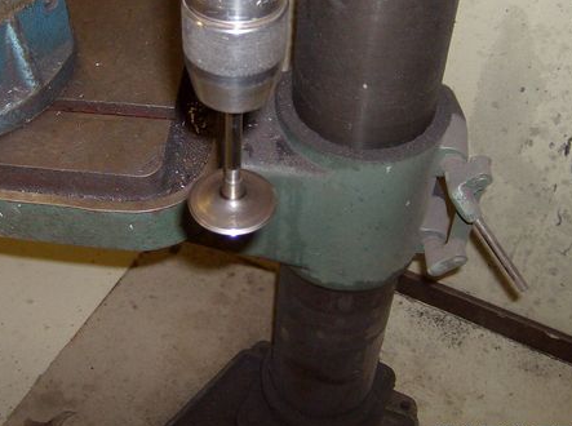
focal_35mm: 52
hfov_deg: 36.8
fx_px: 857
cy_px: 140
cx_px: 239
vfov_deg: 27.7
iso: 200
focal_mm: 6
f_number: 2.8
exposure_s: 1/60
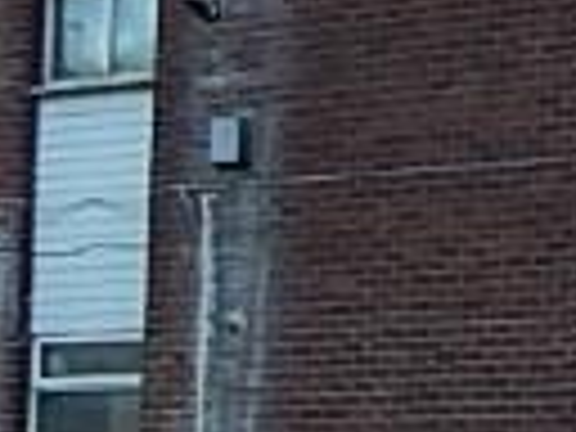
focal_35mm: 184
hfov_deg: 9.1
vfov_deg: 8.0
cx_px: 1616
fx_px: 3062
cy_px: 378
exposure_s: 1/30
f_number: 3
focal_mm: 4
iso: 140
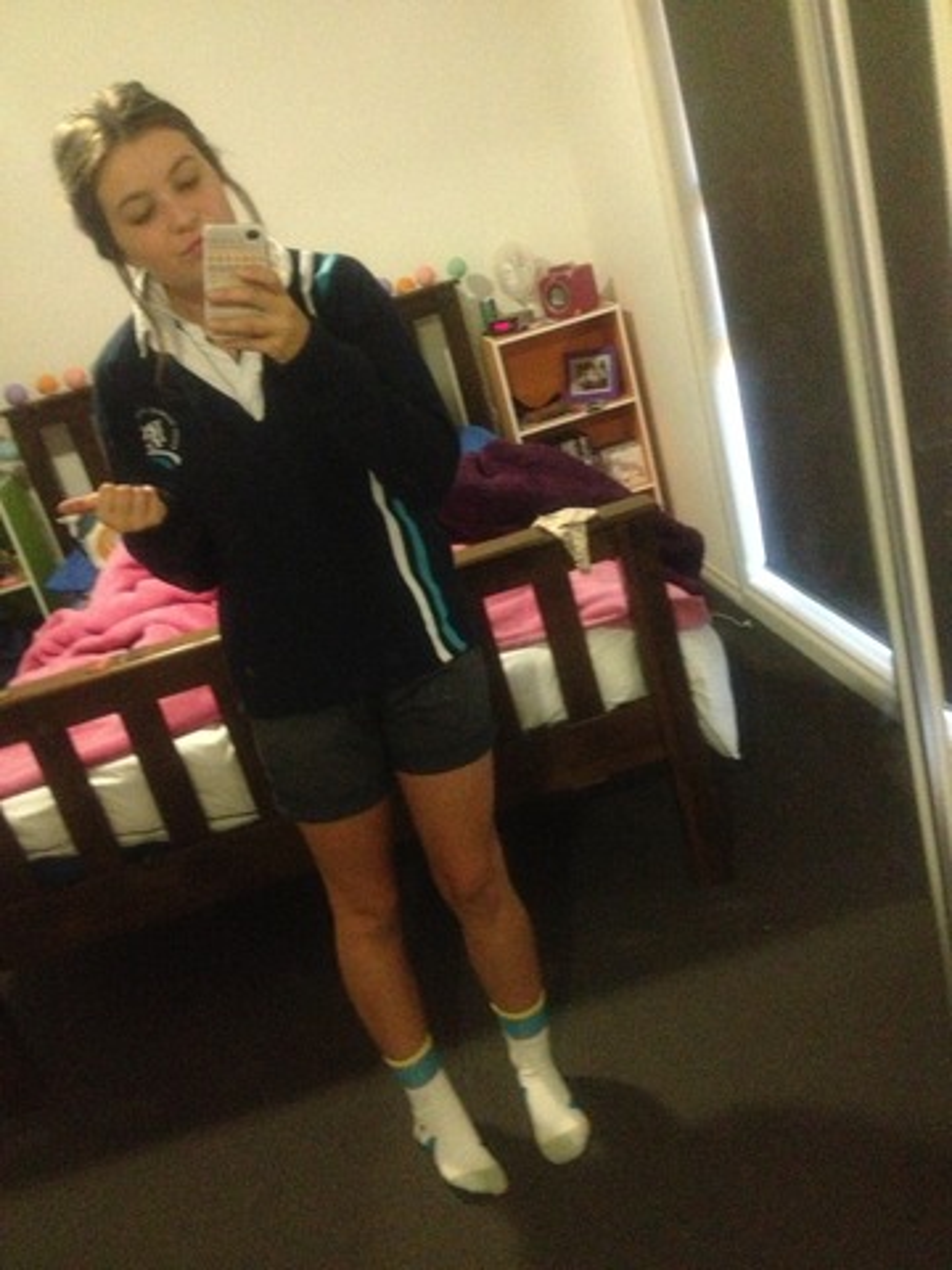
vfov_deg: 52.6
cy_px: 635
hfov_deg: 40.7
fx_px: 1283
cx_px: 476
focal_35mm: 35
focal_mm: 4.28
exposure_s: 1/15
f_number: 2.4
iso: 800
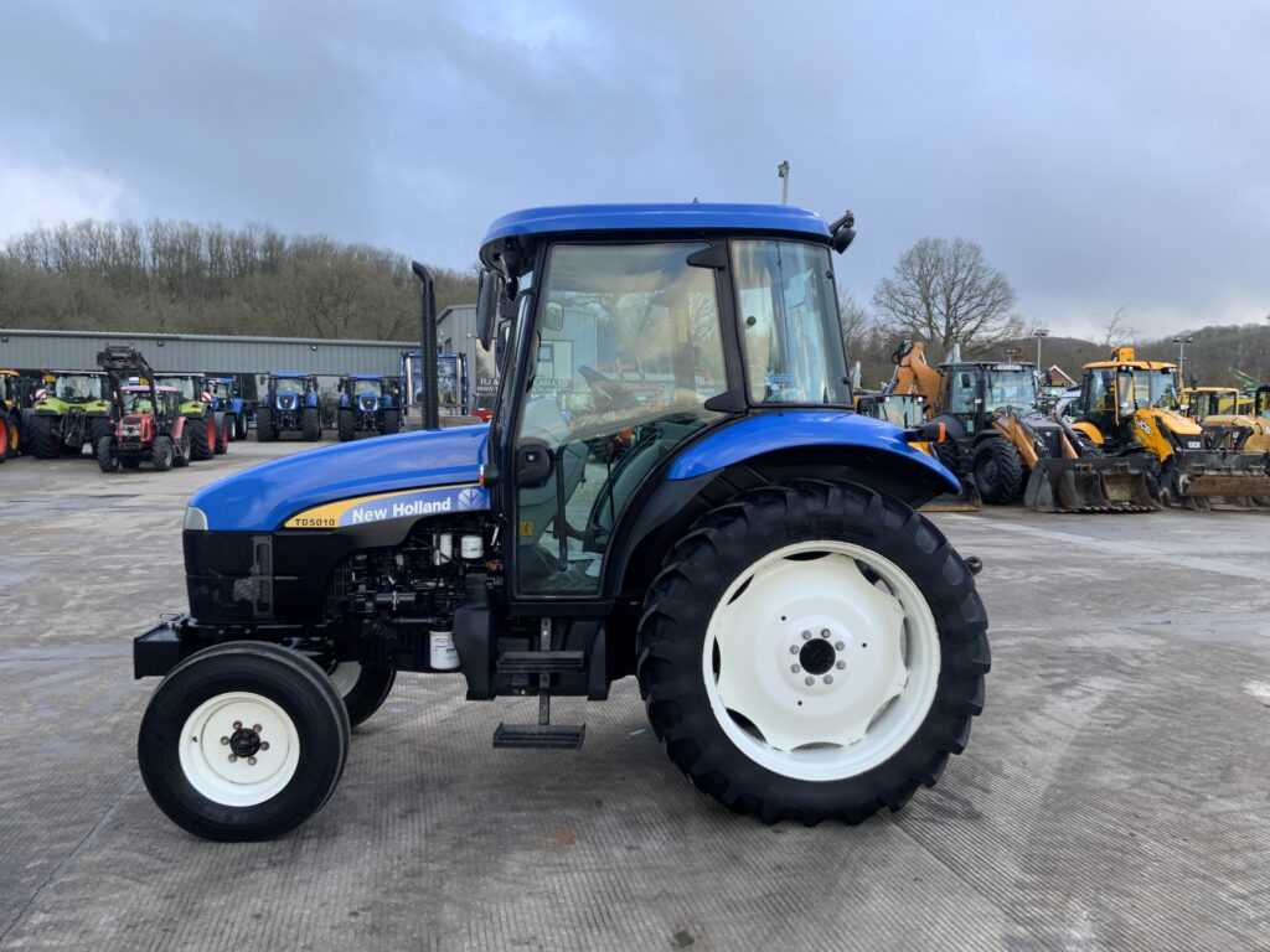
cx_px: 635
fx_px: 1064
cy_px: 476
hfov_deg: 61.7
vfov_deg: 48.2
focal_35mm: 29
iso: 20
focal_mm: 3
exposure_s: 1/122
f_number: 1.8
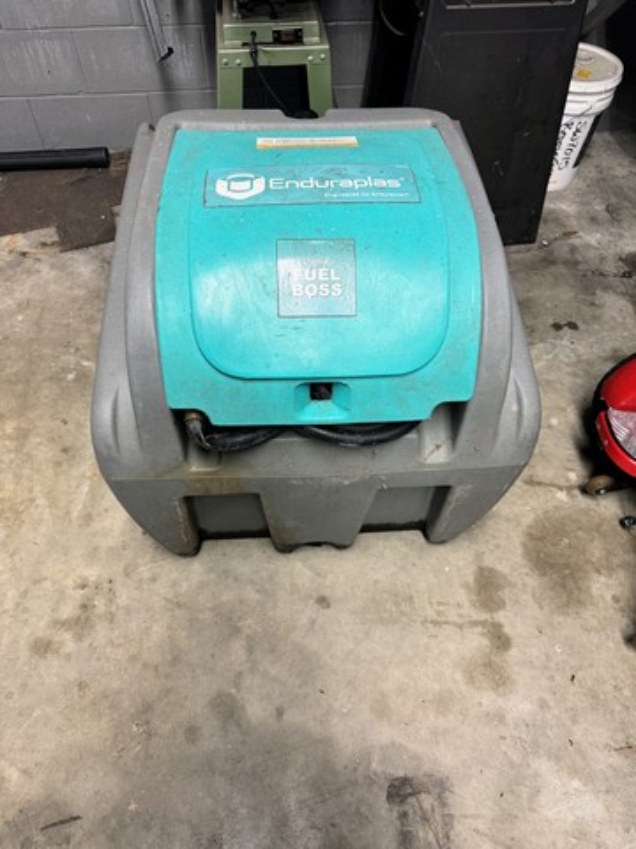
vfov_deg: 71.6
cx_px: 318
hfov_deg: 56.8
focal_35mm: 24
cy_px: 424
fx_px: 588
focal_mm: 6.76
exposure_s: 1/60
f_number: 1.78
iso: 250
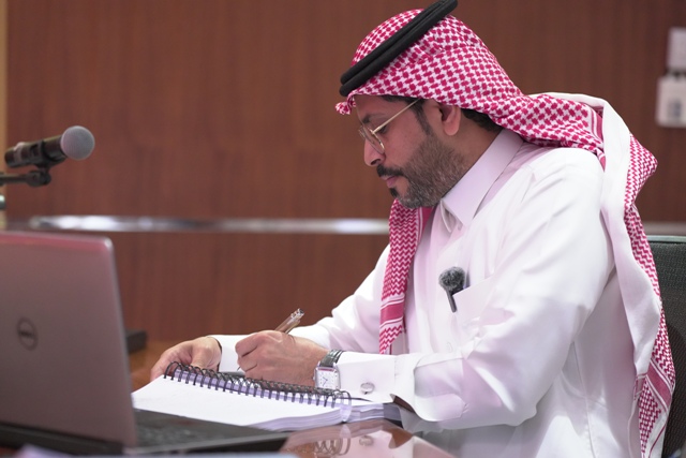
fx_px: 2173
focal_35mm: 114
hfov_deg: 17.9
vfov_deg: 12.0
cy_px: 229
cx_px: 343
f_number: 2.8
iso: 5000
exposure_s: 1/125
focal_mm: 114
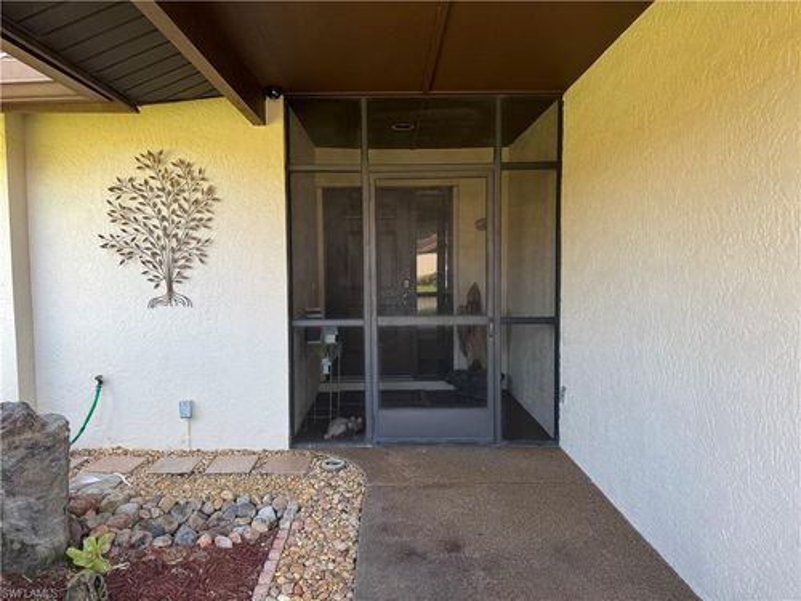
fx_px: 555
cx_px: 400
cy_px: 300
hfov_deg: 71.6
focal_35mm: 24
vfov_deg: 56.8
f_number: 1.78
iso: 64
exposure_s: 1/214
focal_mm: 6.76
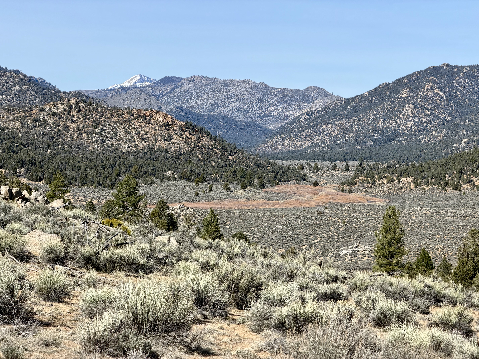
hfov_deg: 19.6
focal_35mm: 100
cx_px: 240
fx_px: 1384
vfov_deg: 14.8
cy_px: 180
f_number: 2.8
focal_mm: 16.89
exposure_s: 1/672
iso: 20
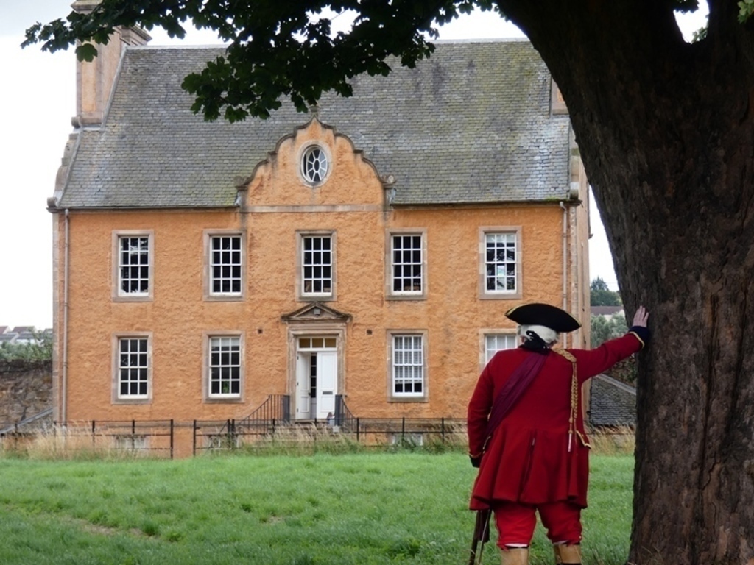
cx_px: 377
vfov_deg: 15.1
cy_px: 282
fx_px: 2135
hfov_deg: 20.0
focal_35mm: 98
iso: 80
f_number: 4.8
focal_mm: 17.5
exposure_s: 1/100
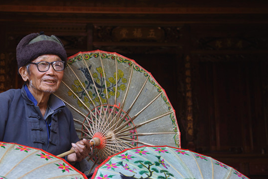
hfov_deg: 22.4
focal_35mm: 91
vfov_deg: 15.0
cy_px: 106
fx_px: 677
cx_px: 115
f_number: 4
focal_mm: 51
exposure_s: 1/50
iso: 200
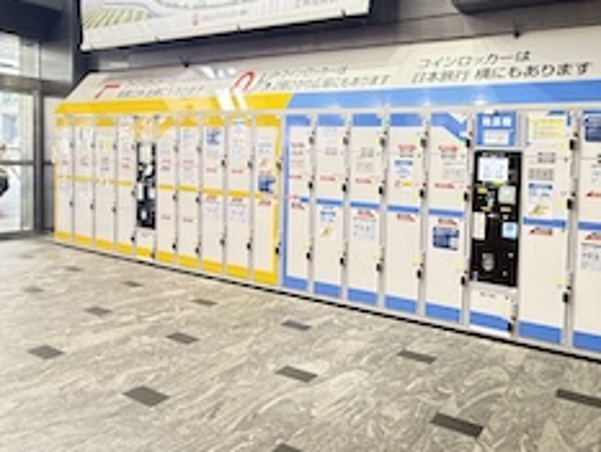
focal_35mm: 24
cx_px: 462
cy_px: 176
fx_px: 417
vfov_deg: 56.3
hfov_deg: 66.4
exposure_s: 1/60
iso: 400
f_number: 2.2
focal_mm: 2.22
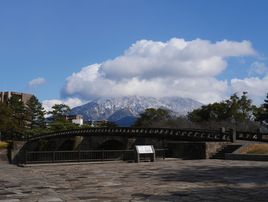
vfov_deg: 29.1
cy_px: 101
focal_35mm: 50
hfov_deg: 38.2
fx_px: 387
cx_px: 134
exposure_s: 1/1600
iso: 200
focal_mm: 25
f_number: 5.6
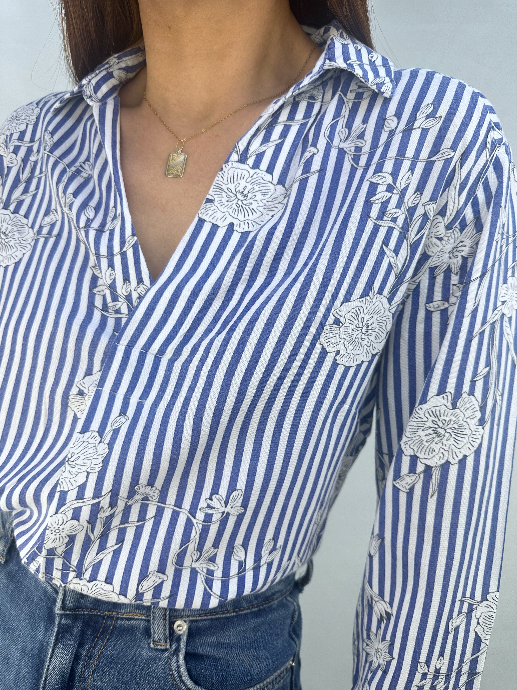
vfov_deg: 71.6
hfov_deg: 56.8
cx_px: 258
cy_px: 345
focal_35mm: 24
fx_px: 478
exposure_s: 1/604
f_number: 1.78
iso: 80
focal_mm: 6.86
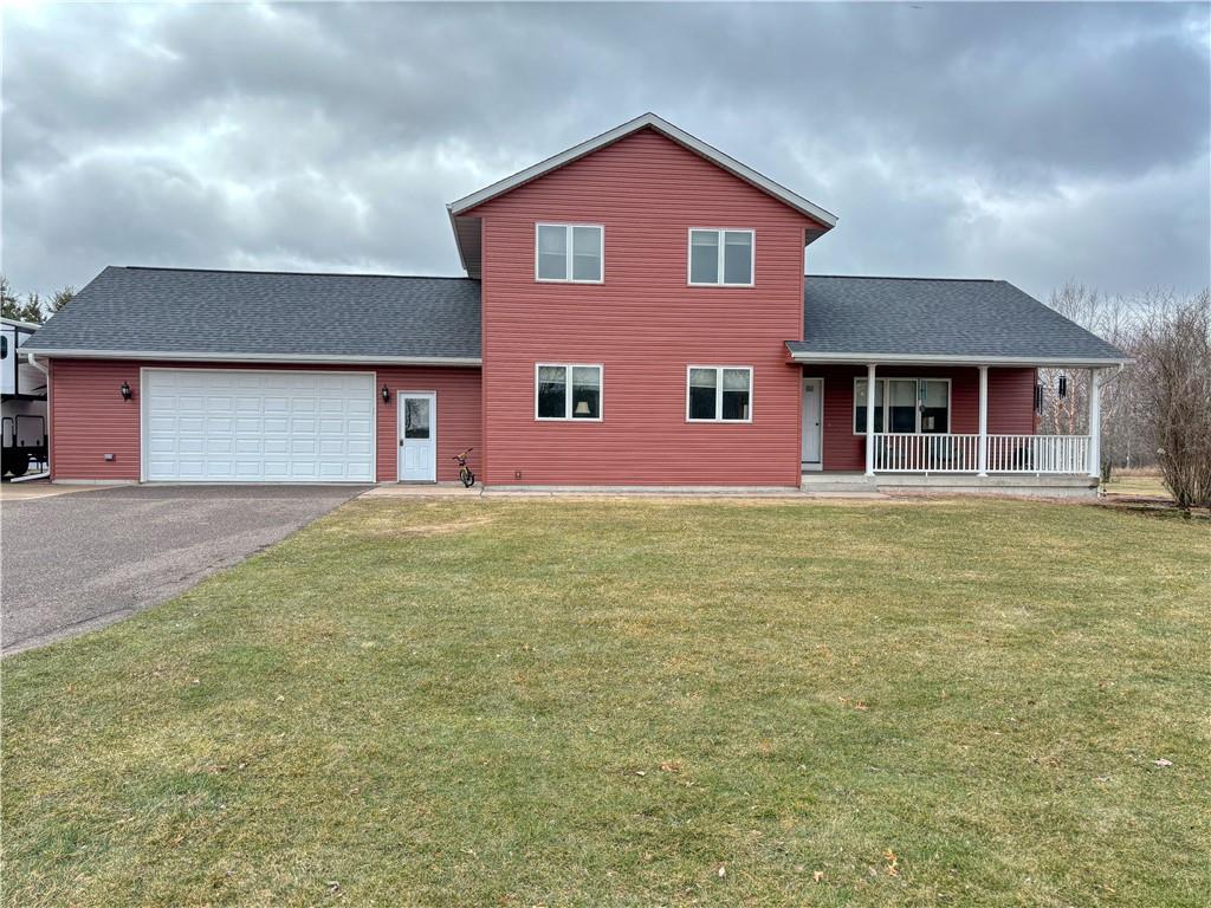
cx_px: 606
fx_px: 910
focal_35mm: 26
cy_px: 454
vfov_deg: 53.1
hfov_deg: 67.3
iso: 50
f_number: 1.6
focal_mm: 6
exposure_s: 1/1783
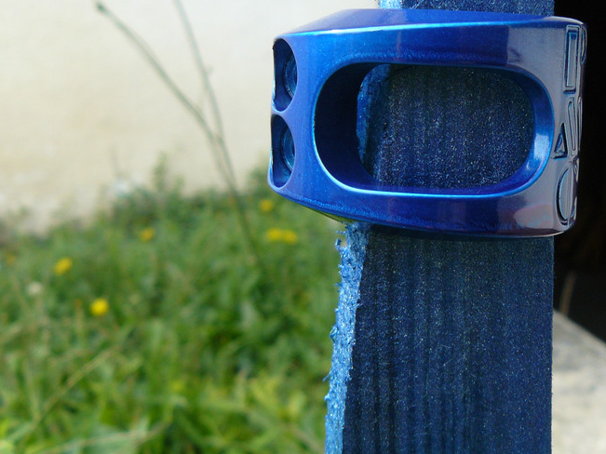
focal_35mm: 59
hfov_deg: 32.5
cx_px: 389
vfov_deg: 24.6
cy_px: 137
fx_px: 1033
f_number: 4
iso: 100
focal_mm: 6
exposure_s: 1/200
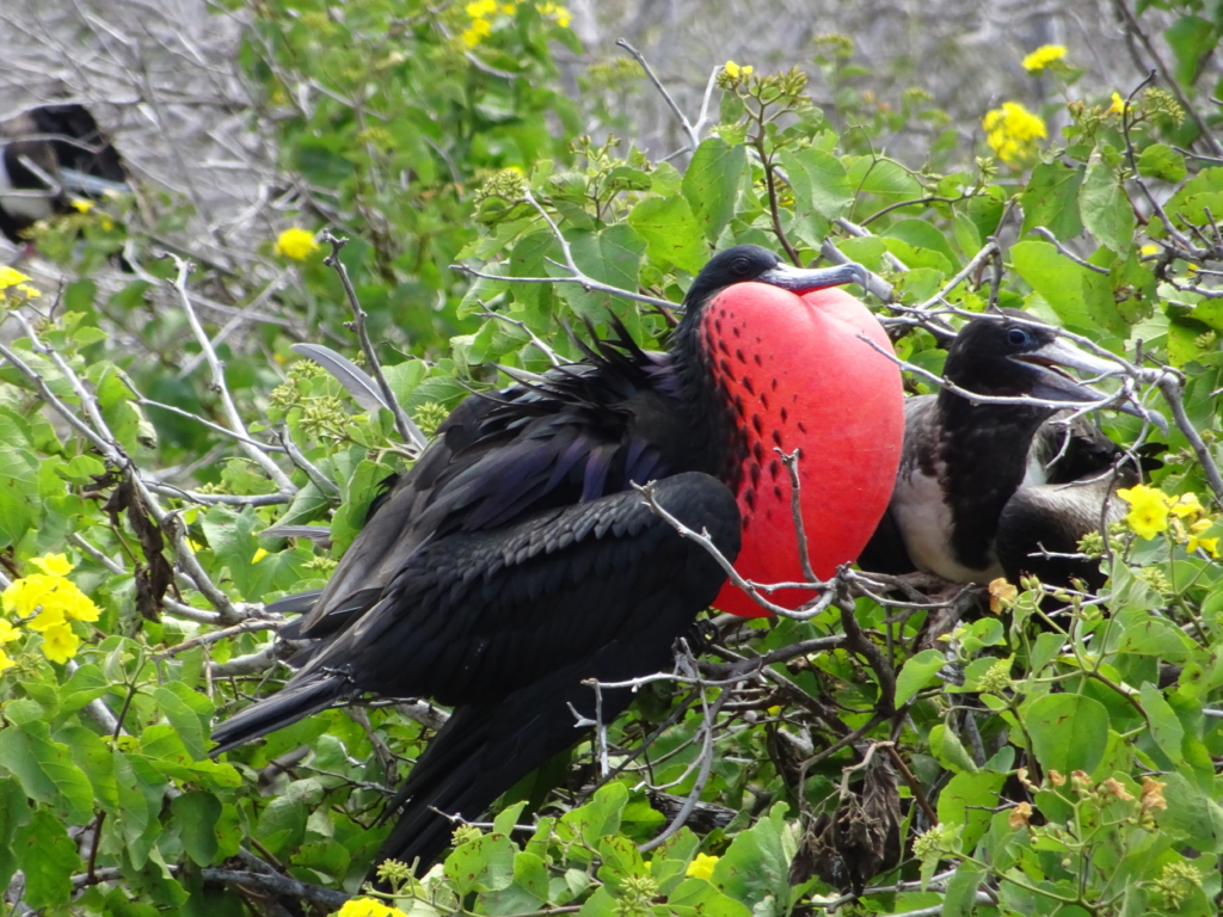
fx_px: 20668
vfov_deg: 2.5
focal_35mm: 585
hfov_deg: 3.4
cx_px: 612
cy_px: 458
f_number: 6.3
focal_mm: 99.92
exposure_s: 1/250
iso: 250
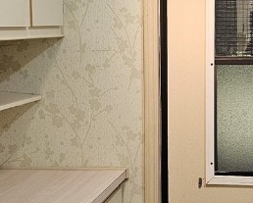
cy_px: 110
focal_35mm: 89
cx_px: 228
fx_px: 667
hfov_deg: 21.0
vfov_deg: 17.3
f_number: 1.7
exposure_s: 1/120
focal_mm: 6.3
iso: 250
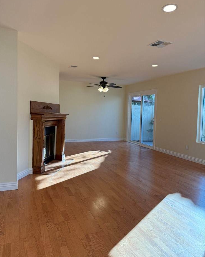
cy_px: 121
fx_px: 197
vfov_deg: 66.0
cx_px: 99
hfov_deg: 54.9
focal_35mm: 26
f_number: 1.78
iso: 100
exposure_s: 1/494
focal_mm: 6.76
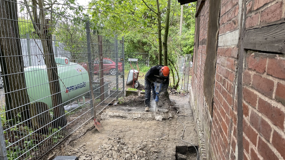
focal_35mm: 29
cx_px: 142
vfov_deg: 39.8
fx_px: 219
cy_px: 105
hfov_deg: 66.1
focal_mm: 4.2
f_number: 1.6
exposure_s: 1/121
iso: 80
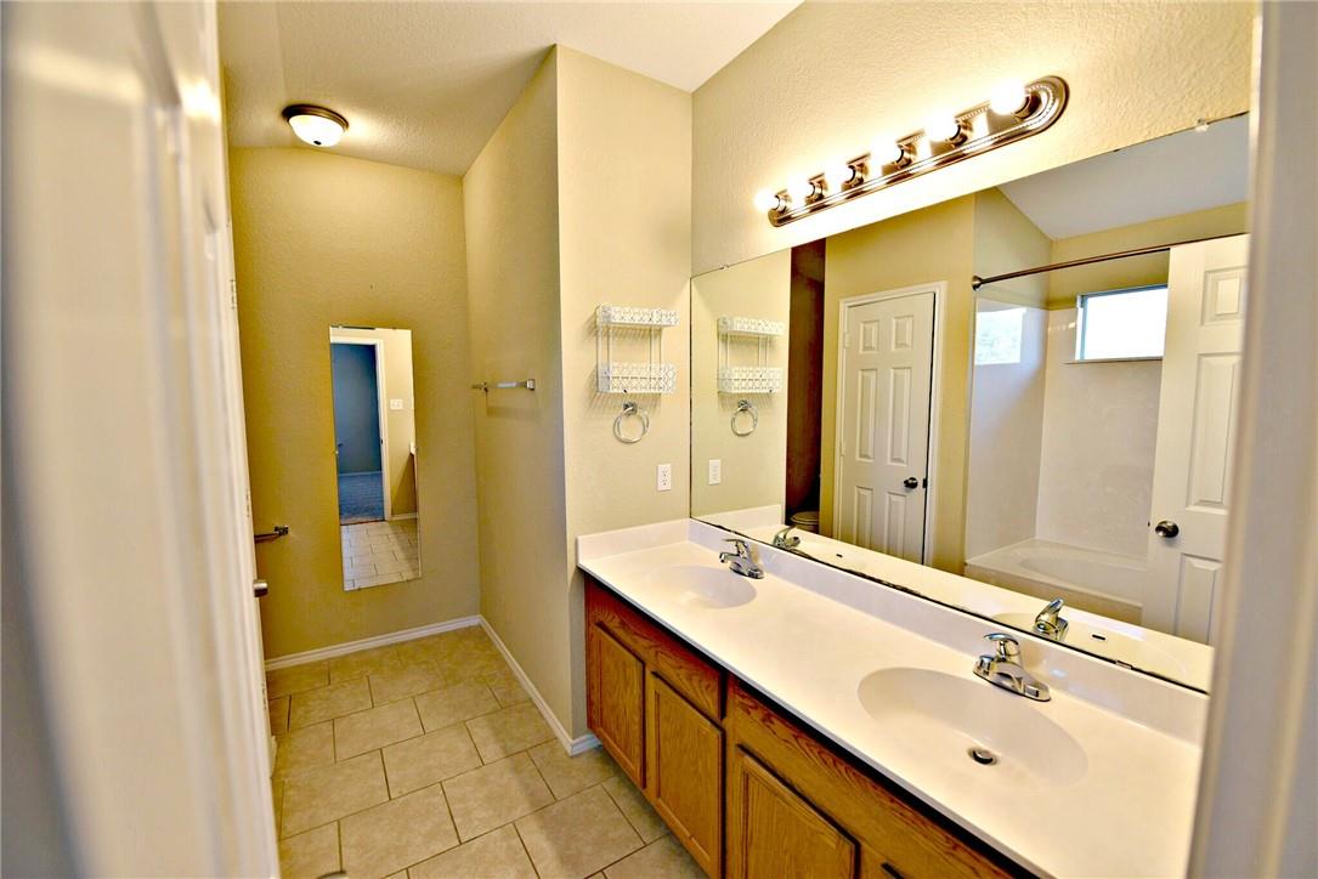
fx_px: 513
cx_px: 659
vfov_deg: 81.2
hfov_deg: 104.2
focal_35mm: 14
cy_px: 440
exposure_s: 1/100
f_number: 5
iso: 400
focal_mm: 14
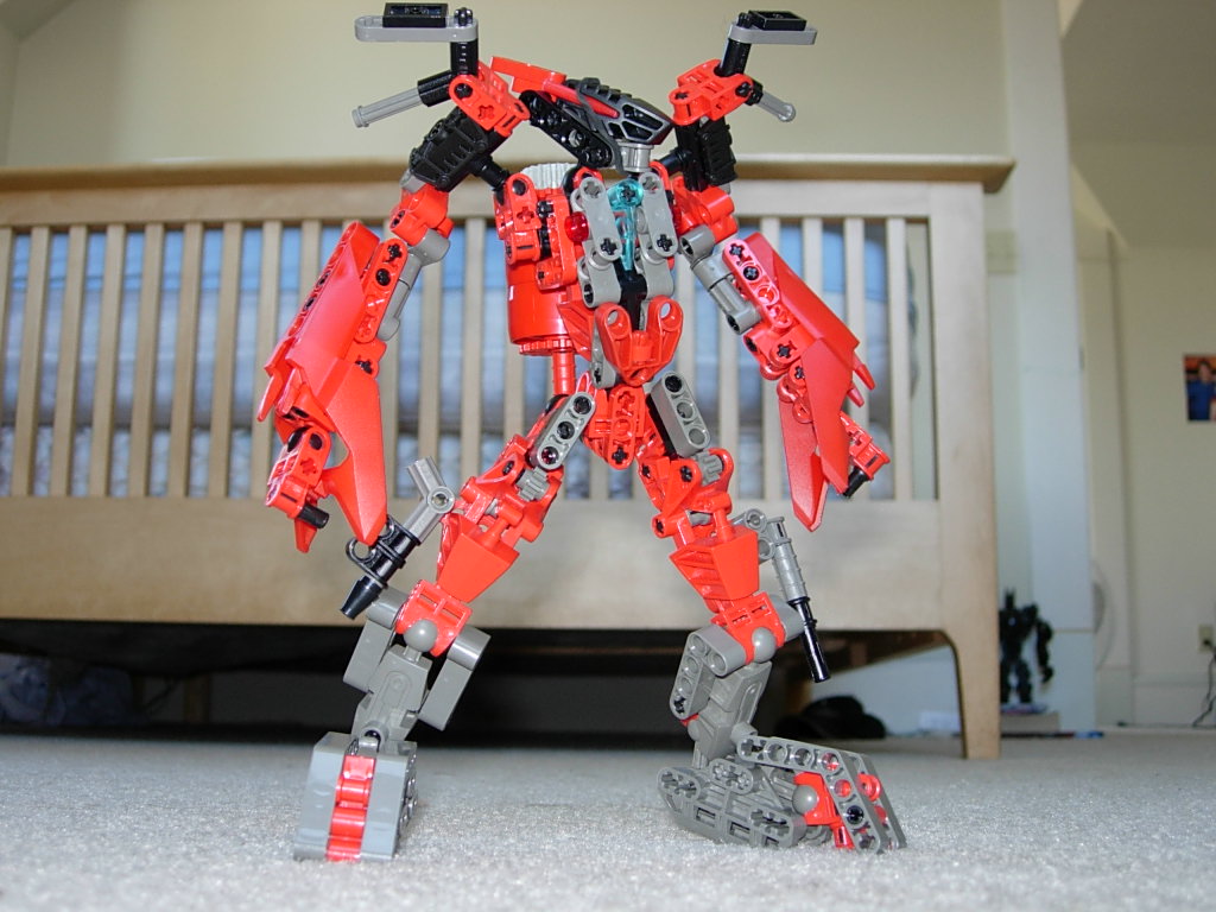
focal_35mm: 41
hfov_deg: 45.8
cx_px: 608
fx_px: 1440
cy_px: 456
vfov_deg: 35.1
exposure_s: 1/31
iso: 79
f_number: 2.9
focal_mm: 8.5
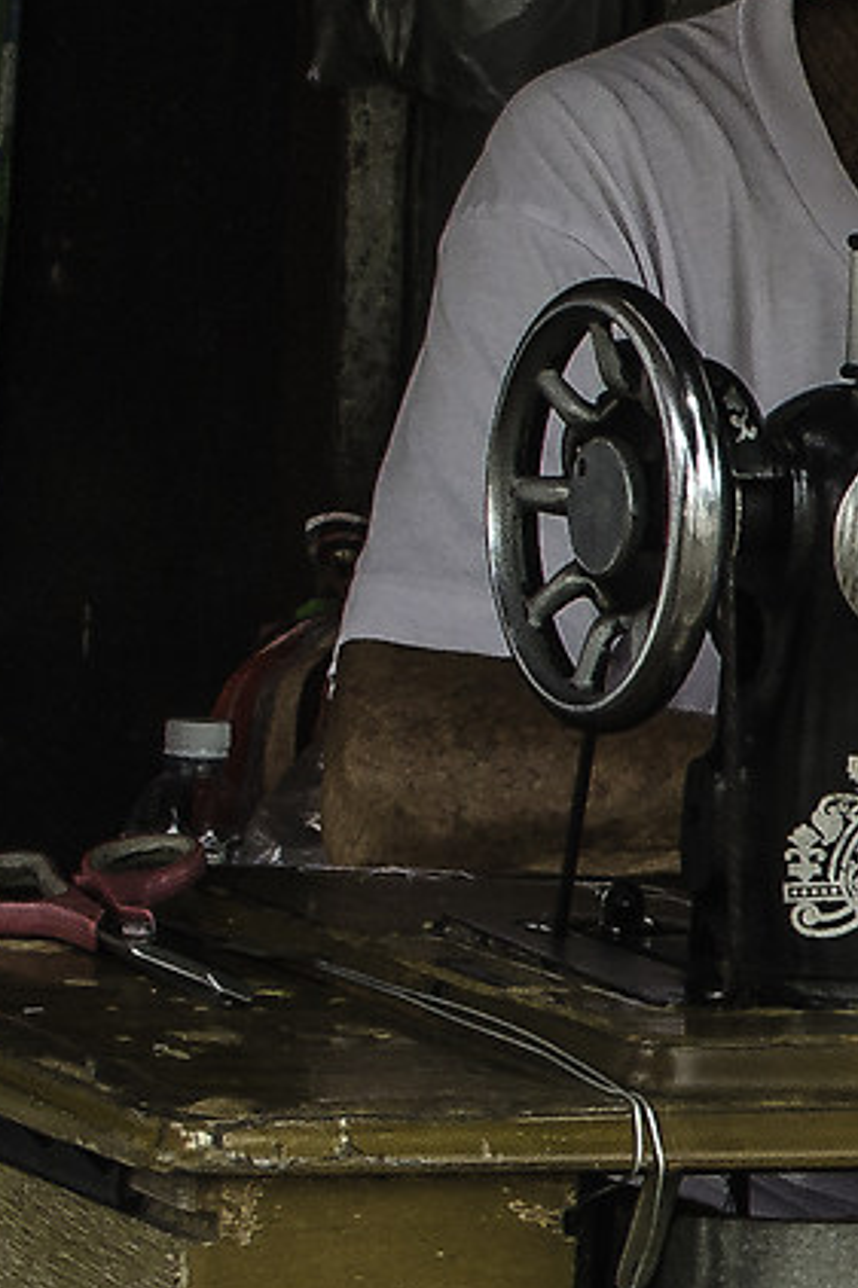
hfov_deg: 4.5
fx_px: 10656
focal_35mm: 298
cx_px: 1982
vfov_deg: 6.9
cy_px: 1238
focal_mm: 35
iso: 250
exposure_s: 1/125
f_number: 7.1
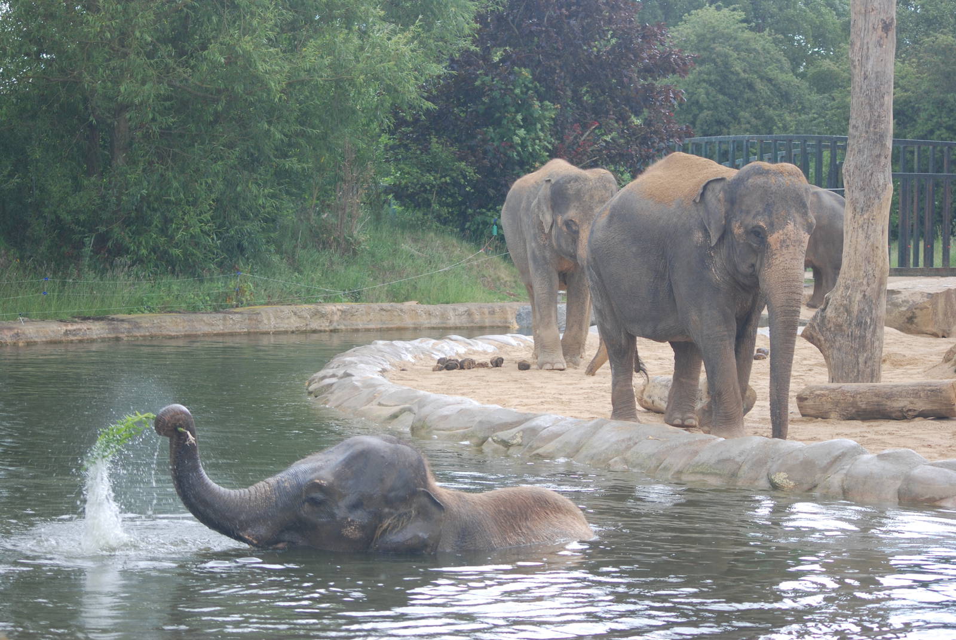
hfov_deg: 19.4
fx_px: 2792
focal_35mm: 105
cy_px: 320
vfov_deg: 13.1
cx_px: 478
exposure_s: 1/125
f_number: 4
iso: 200
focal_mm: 70
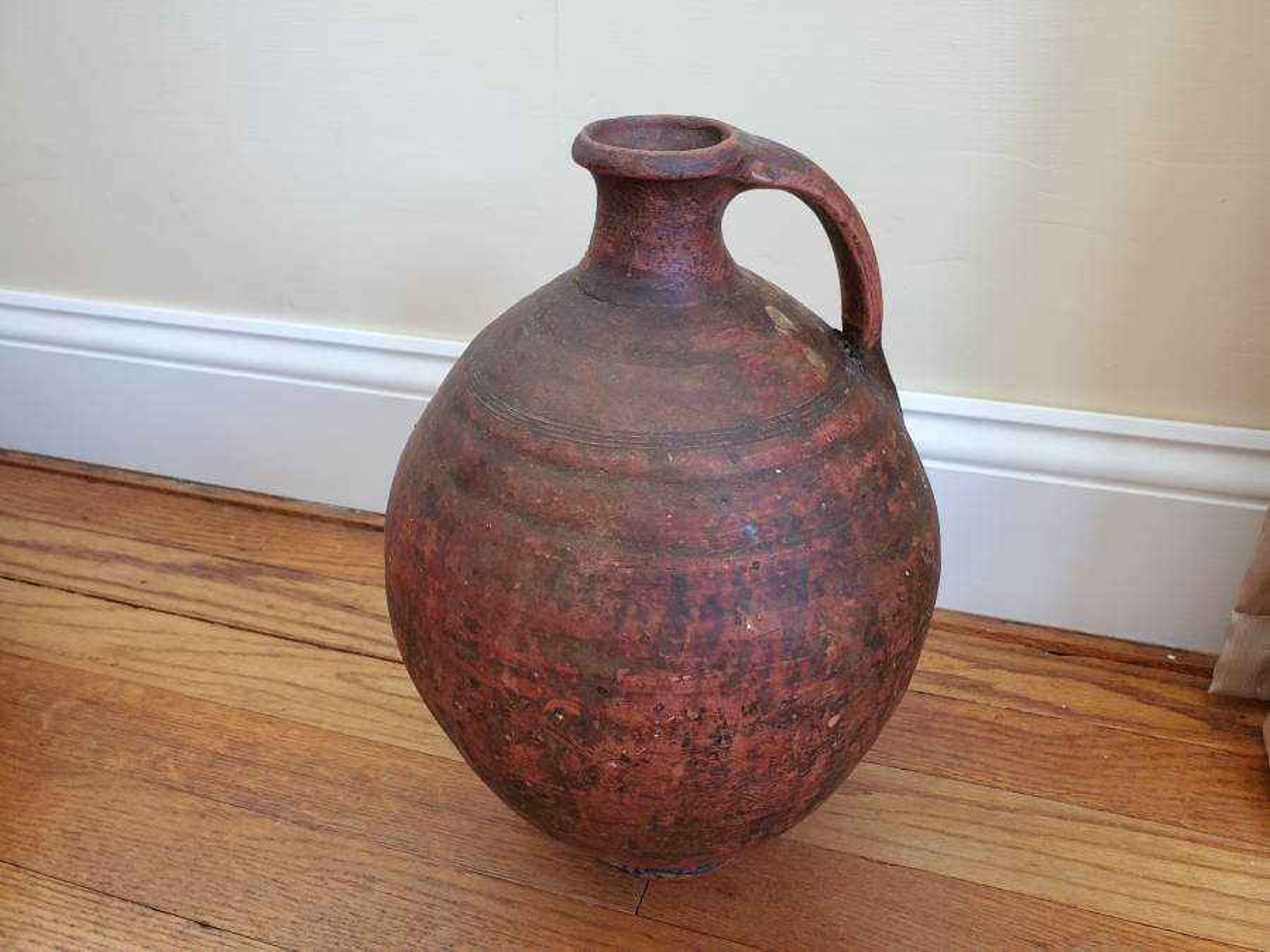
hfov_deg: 67.3
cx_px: 635
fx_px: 954
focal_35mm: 26
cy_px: 476
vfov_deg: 53.1
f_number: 2.4
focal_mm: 4.3
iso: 160
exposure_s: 1/40
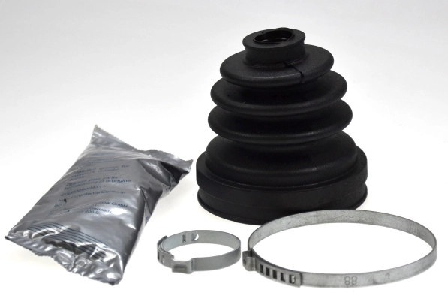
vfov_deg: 11.4
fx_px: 1493
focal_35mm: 120
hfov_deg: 17.1
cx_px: 224
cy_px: 150
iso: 100
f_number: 5.6
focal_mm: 80
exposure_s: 1/250
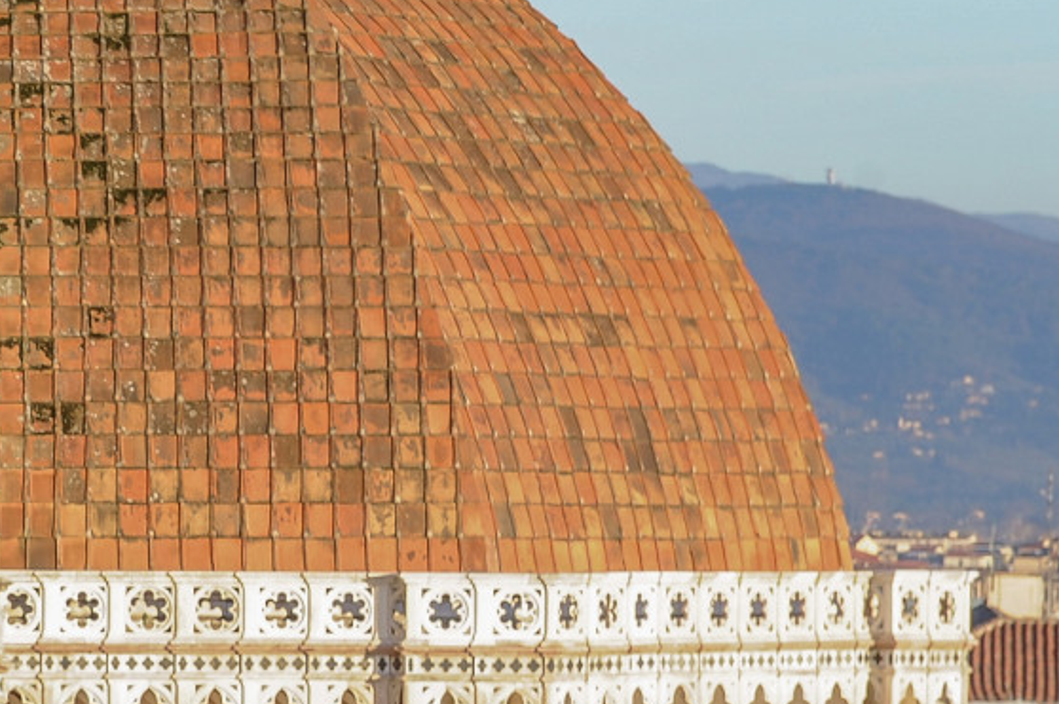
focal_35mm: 236
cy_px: 627
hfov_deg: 8.5
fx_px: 6936
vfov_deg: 5.8
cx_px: -598
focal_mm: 70
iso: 200
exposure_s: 1/160
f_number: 7.1
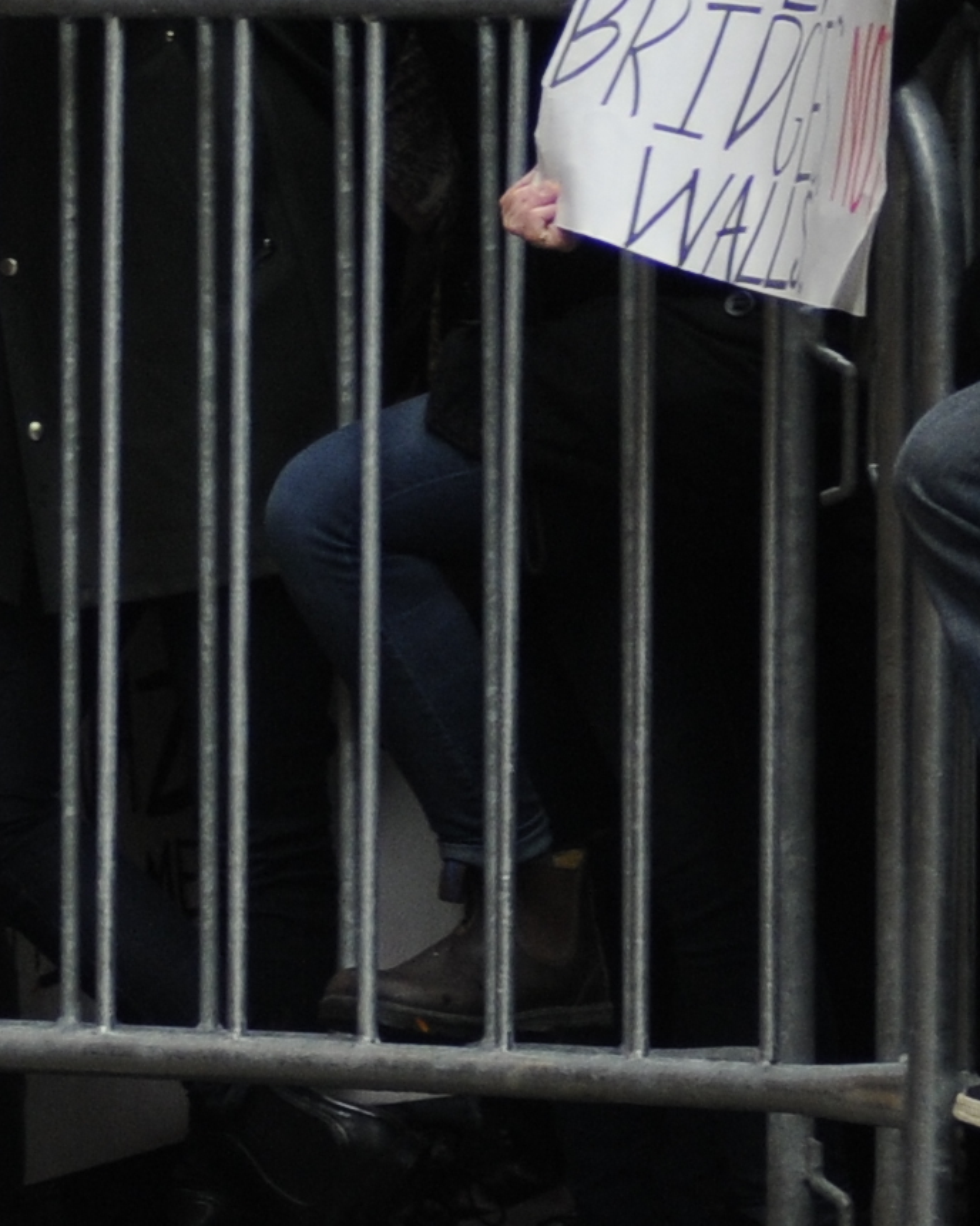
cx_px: -436
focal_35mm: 736
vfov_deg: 2.6
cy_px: 291
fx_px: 26696
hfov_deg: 2.1
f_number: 2.8
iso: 400
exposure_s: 1/125
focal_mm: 105
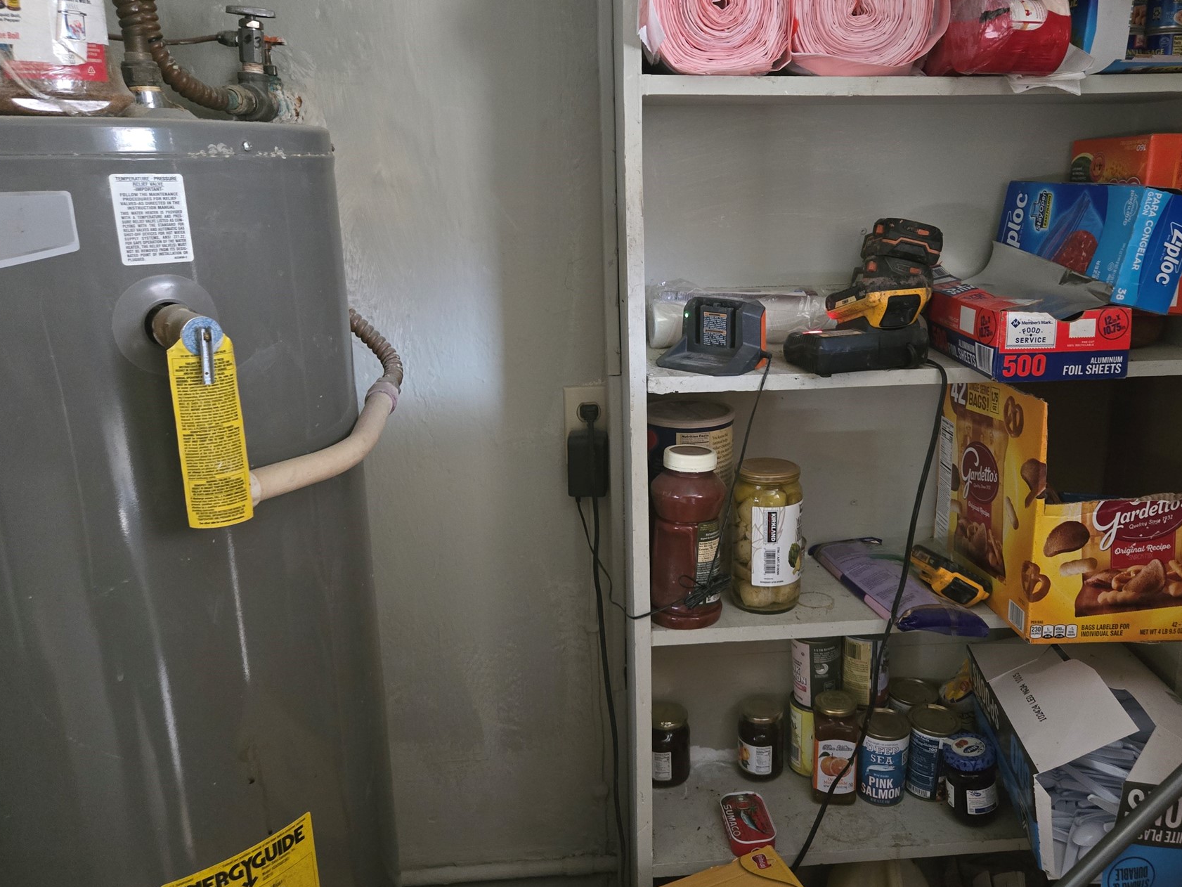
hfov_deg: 63.1
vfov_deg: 49.7
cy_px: 411
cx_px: 687
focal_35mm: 28
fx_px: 956
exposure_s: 1/40
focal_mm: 5.4
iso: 1250
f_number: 1.8
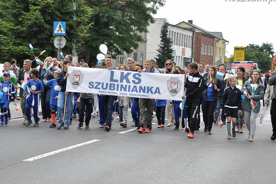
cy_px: 86
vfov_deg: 13.4
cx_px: 131
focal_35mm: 102
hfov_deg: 20.0
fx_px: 781
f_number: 9
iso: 1250
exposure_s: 1/1250
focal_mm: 62
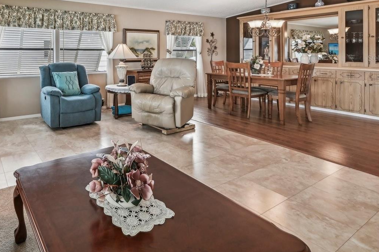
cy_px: 58
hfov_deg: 74.0
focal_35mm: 22
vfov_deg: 54.0
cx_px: 103
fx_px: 231
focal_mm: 14
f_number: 8
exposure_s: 1/60
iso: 400
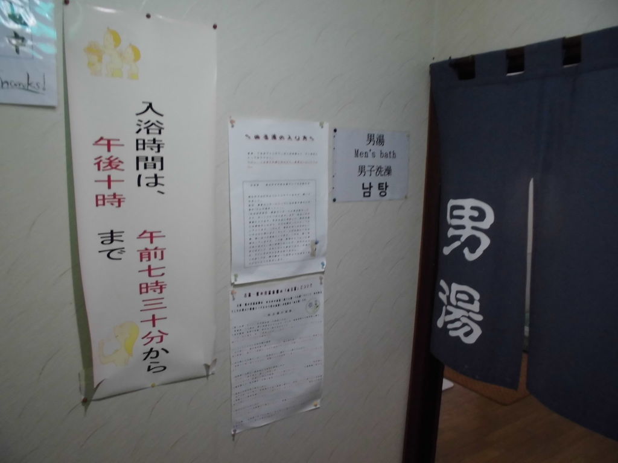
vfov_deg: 53.1
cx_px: 309
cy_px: 232
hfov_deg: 67.3
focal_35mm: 26
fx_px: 464
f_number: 3.5
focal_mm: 4.6
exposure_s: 1/13
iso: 400
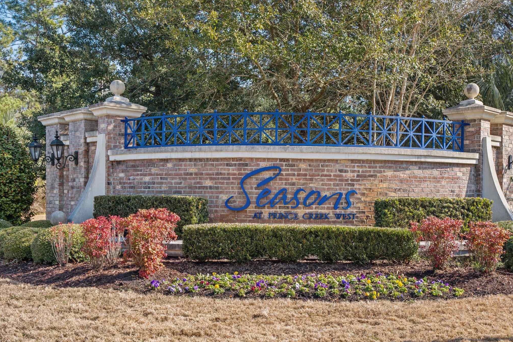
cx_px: 298
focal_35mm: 42
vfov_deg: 31.9
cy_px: 192
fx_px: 598
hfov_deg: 46.2
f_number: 8
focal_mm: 34
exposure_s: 1/60
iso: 320
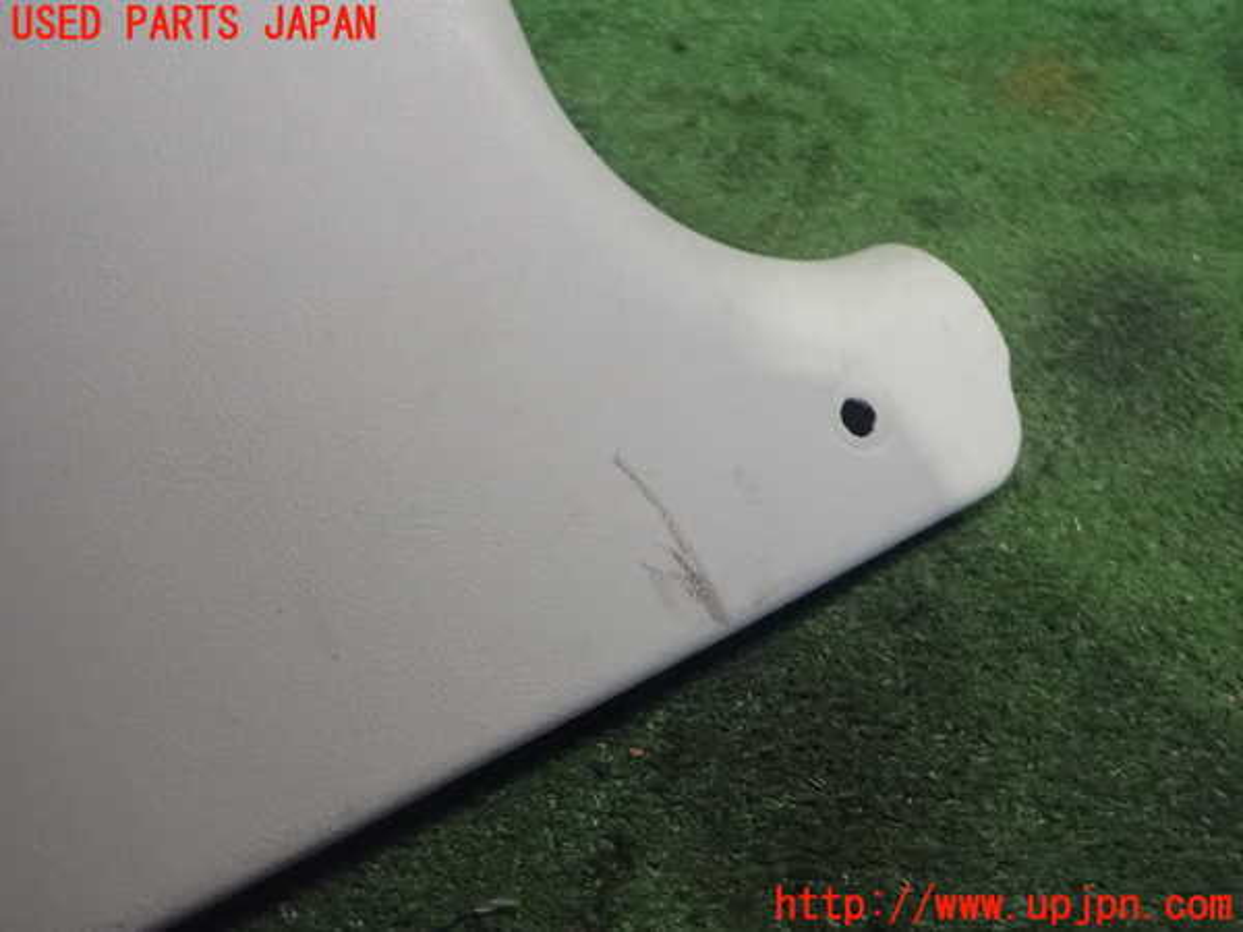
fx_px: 1077
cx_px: 622
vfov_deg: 46.8
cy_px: 466
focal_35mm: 30
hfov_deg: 60.0
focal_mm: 5.4
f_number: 2.3
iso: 1600
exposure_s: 1/200
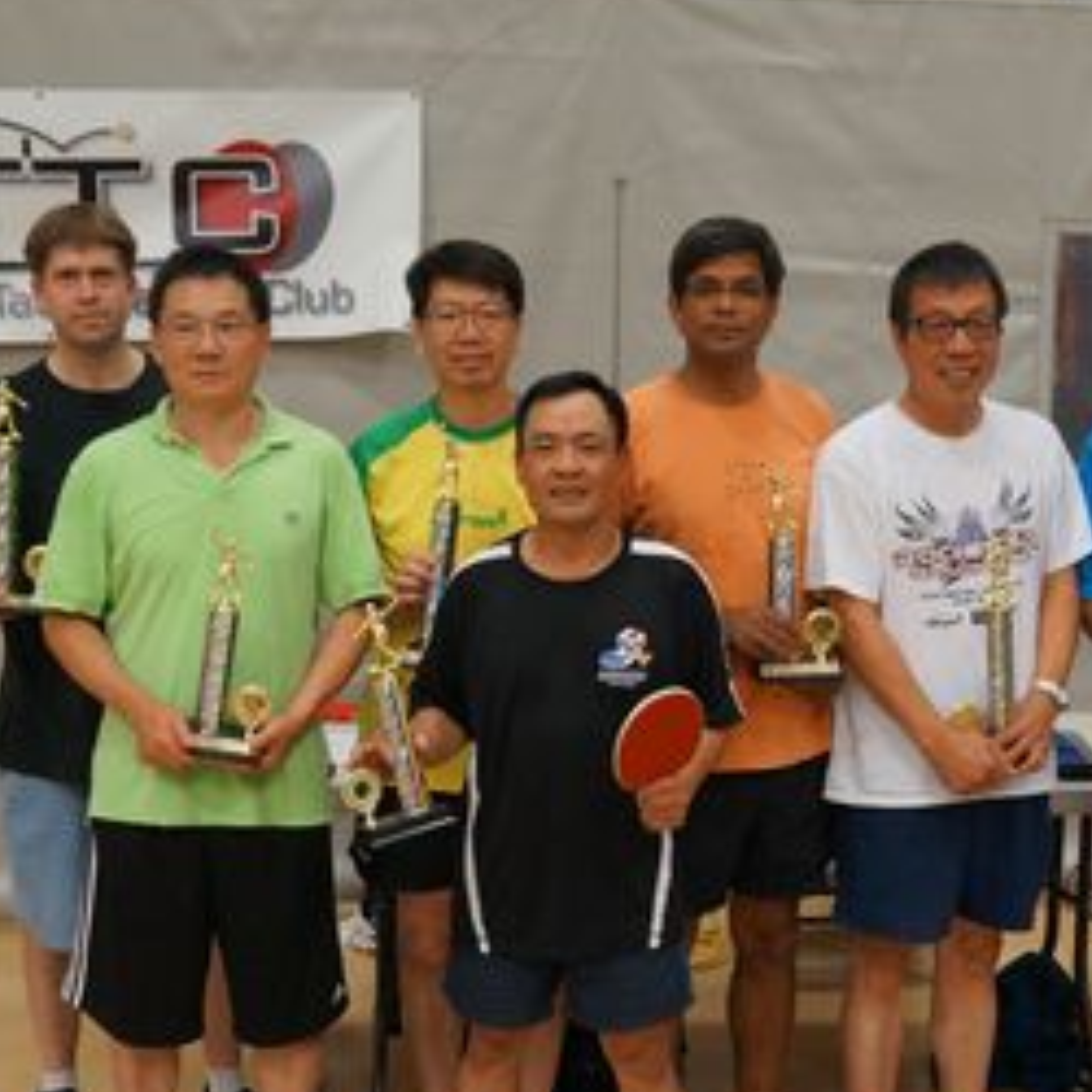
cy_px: 636
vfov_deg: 31.7
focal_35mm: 54
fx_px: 1919
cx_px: 712
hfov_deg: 31.6
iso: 1600
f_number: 4
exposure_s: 1/160
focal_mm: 23
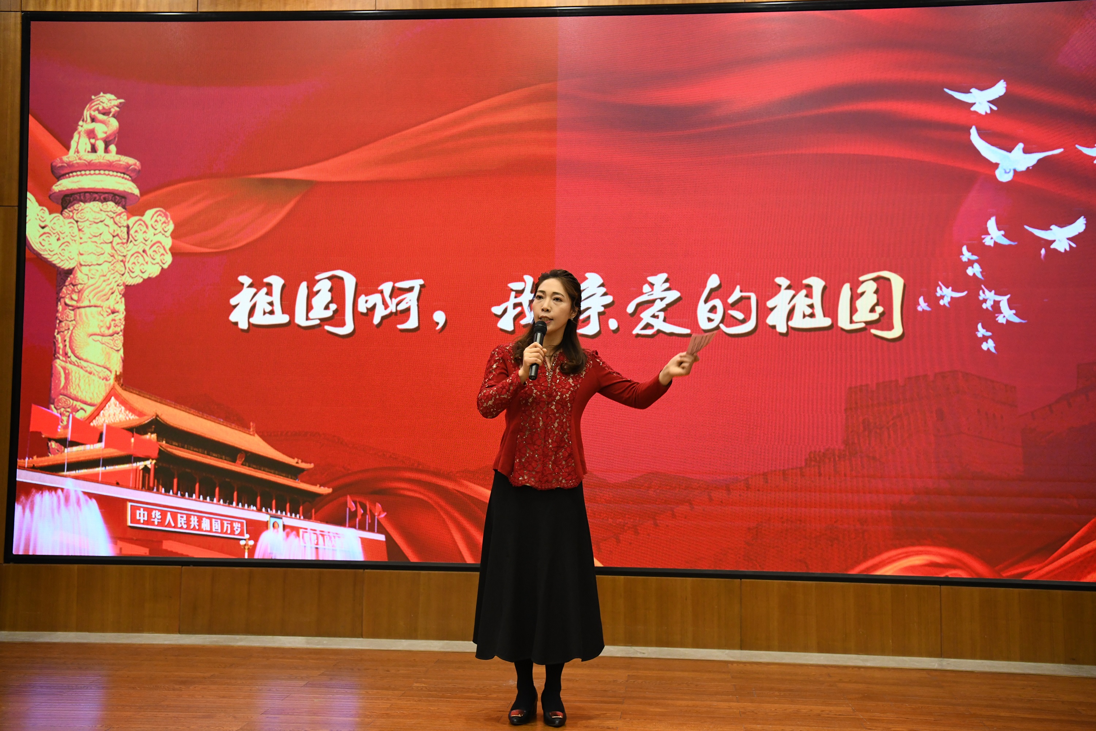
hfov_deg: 46.4
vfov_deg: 31.9
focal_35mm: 42
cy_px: 366
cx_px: 548
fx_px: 1279
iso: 2500
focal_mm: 42
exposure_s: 1/125
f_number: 3.5
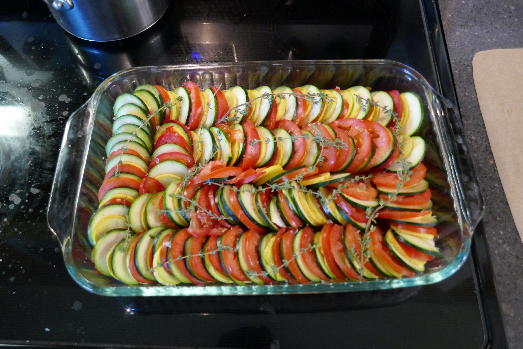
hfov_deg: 65.5
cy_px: 174
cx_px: 262
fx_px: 407
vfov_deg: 46.4
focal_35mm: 28
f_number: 3
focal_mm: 10
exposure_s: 1/50
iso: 1600
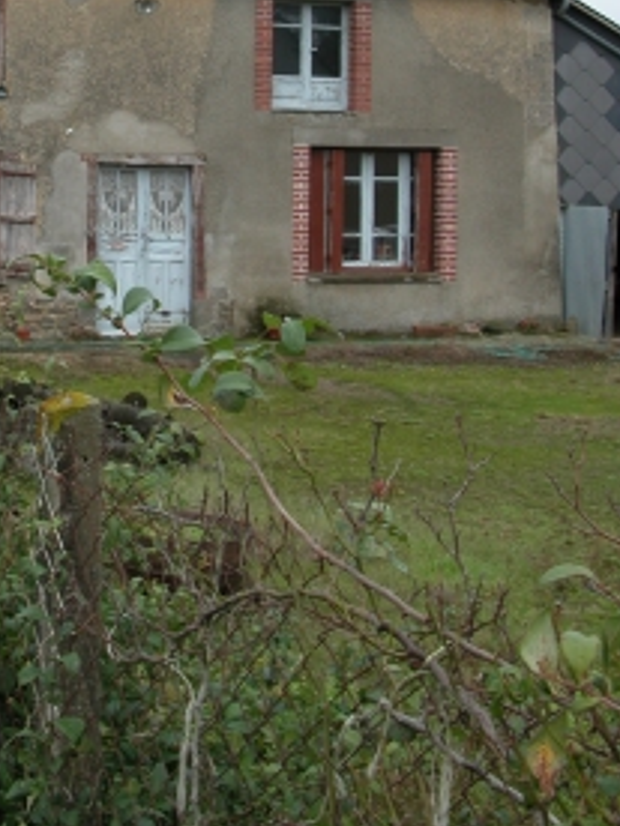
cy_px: 135
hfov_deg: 22.3
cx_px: 132
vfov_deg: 29.0
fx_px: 1552
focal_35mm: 65
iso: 100
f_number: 4.5
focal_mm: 8.9
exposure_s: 1/154
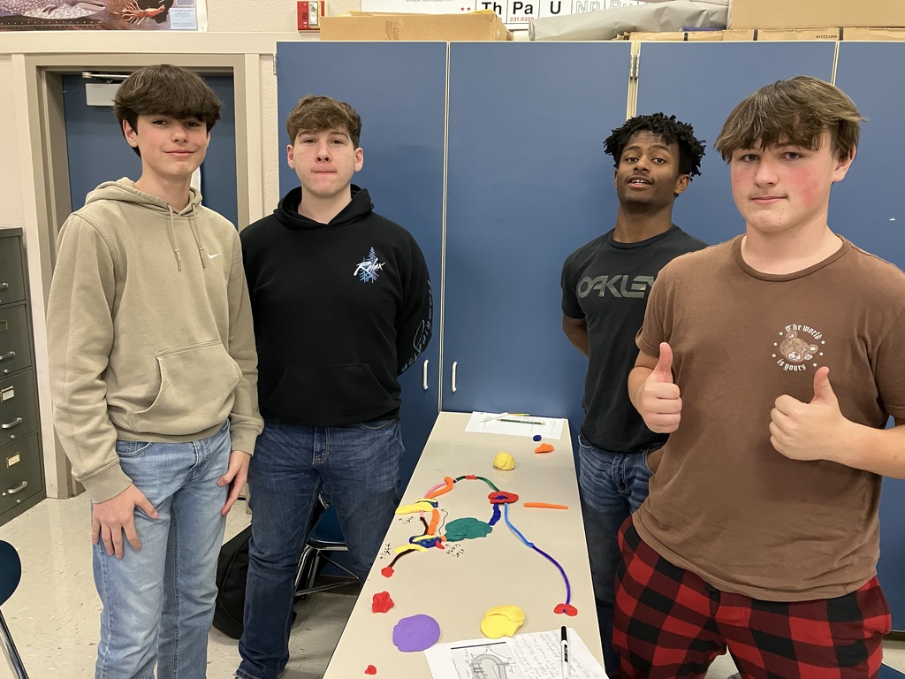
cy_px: 340
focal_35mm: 28
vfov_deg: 49.7
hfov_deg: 63.4
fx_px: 732
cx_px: 452
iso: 250
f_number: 1.8
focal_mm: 3.99
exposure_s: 1/60
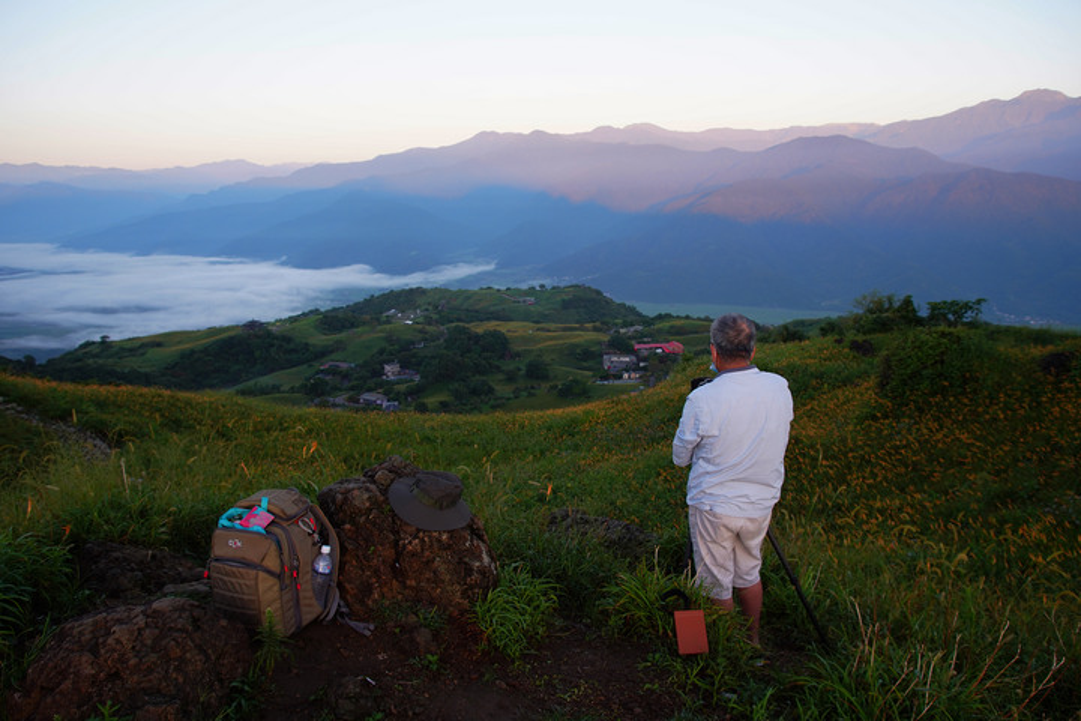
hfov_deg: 81.2
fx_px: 631
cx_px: 540
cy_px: 360
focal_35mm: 21
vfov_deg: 59.5
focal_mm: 21
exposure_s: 1/100
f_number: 2
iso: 400
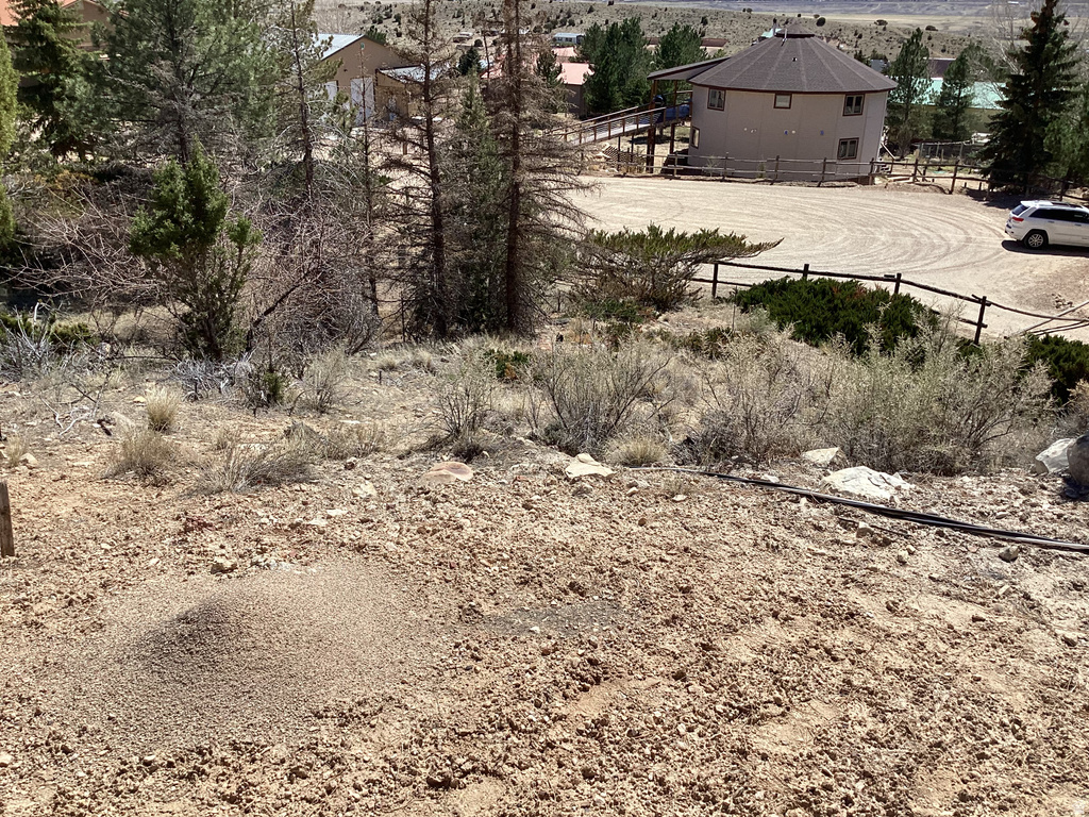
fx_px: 975
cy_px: 408
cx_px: 544
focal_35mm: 31
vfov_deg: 45.4
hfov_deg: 58.4
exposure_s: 1/1597
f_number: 2.4
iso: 25
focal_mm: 3.3
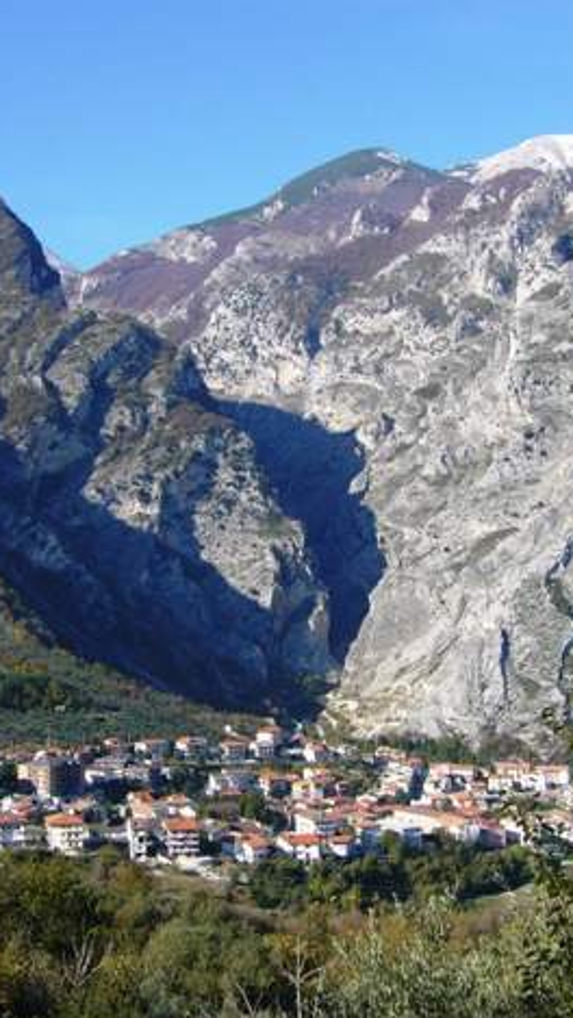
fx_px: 1404
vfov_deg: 39.9
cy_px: 517
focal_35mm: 52
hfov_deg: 23.1
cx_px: 291
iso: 100
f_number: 5.6
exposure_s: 1/400
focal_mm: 5.8
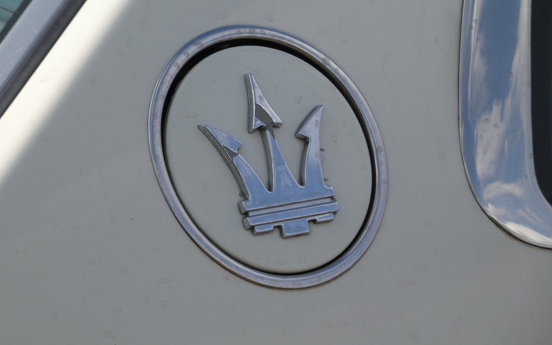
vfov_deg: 3.5
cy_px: 169
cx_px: 276
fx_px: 5596
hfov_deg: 5.6
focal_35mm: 372
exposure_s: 1/500
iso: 80
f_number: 5.6
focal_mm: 62.7
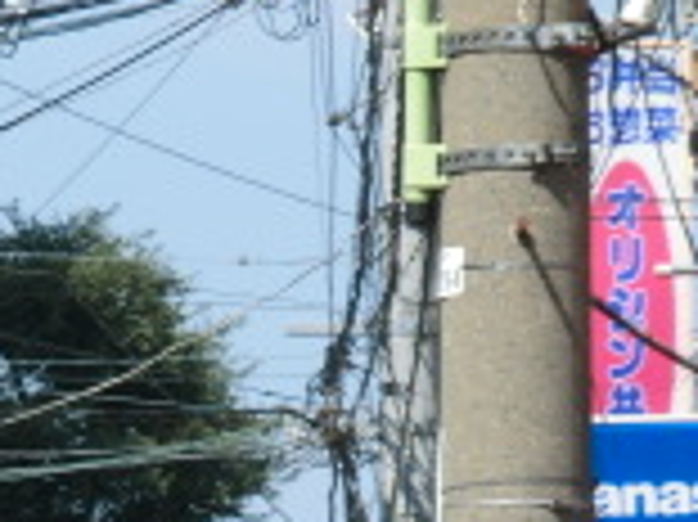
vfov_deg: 2.3
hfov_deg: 3.0
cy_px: 842
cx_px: -662
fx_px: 13137
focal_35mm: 652
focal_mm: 27.9
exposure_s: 1/400
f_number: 5.3
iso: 100
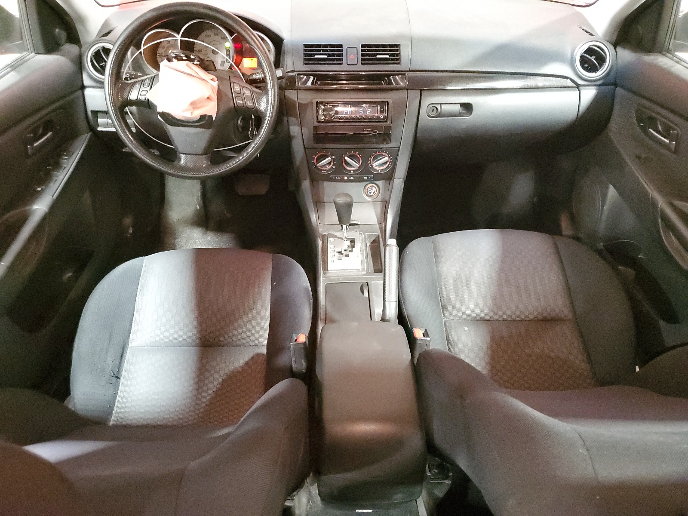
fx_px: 517
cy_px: 258
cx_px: 344
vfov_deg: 53.1
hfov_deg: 67.3
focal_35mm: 26
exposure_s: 1/12
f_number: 1.5
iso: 1057
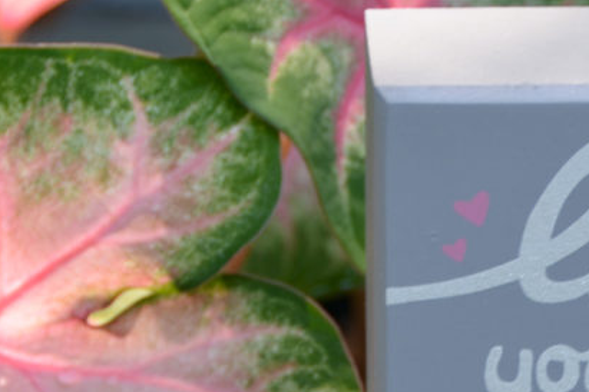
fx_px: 5726
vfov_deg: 3.9
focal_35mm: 350
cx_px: 557
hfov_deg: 5.9
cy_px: 327
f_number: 5.6
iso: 100
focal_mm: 80
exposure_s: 1/30
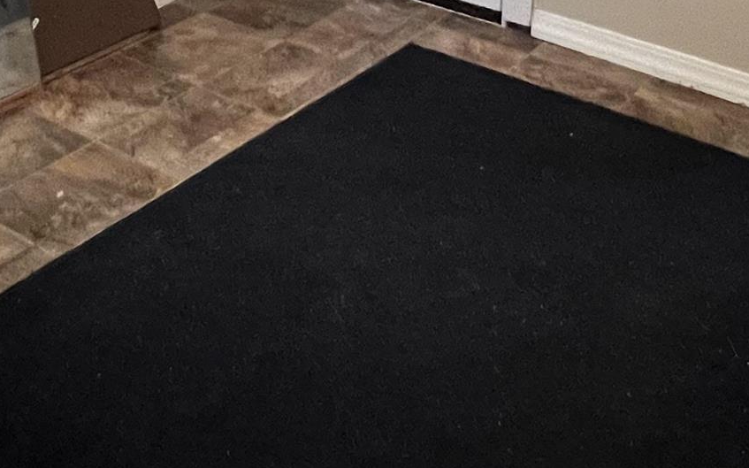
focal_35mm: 50
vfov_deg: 23.3
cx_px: 436
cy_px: -117
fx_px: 1020
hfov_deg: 40.2
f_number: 1.8
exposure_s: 1/40
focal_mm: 1.57
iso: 800
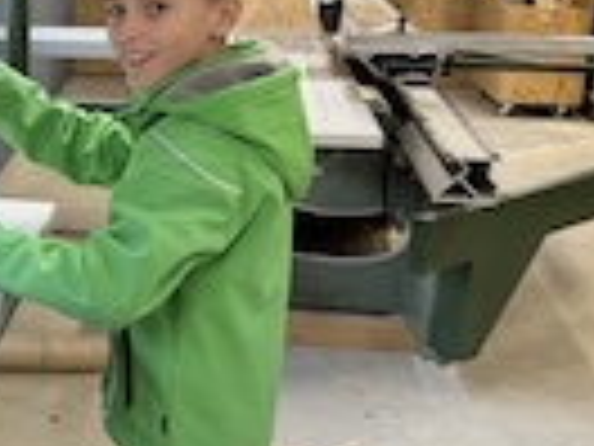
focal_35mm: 73
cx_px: -68
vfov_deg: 20.1
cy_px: 176
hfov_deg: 24.8
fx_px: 1253
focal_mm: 6.76
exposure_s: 1/100
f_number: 1.78
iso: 100
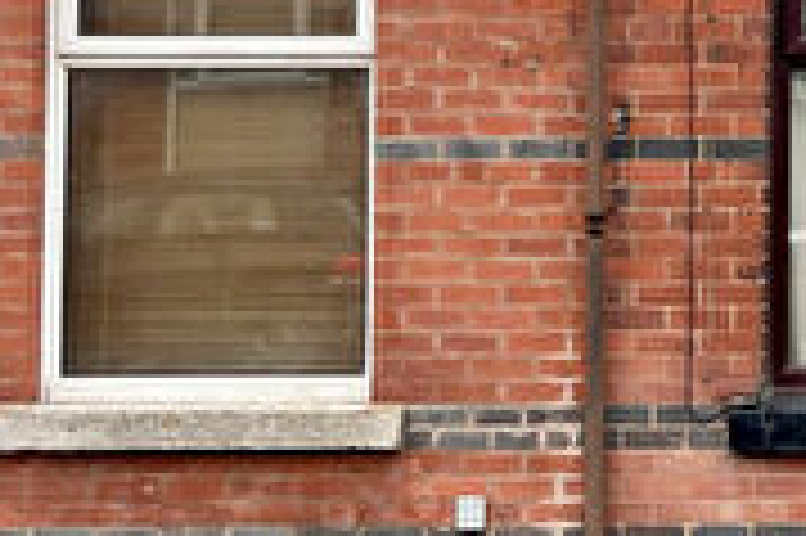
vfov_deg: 12.0
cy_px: -403
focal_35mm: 106
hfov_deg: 17.1
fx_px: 2371
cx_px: 1270
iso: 50
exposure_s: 1/121
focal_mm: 5.1
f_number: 1.6
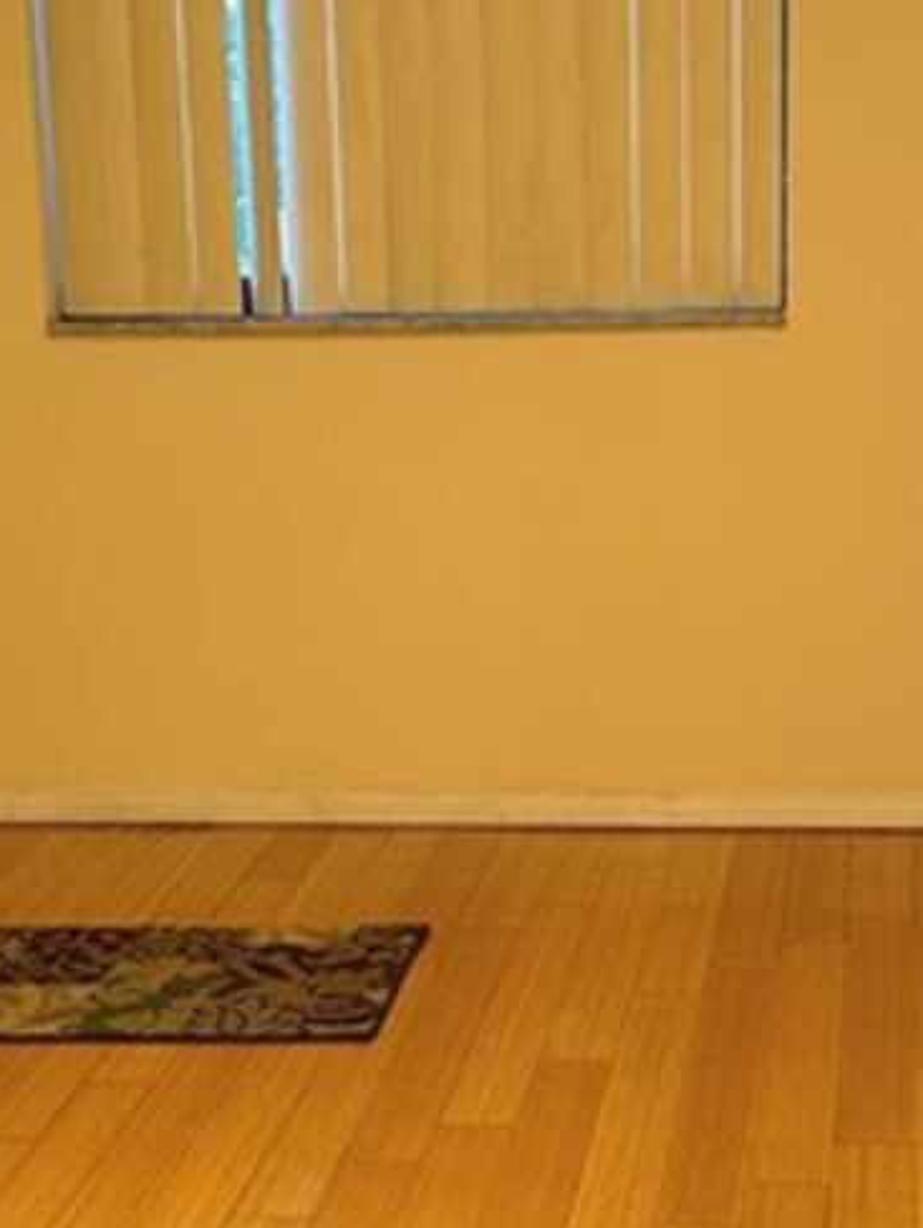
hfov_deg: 17.6
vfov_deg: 23.2
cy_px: 820
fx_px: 2982
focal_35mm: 84
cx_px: 499
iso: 160
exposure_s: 1/60
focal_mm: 6.86
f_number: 1.78
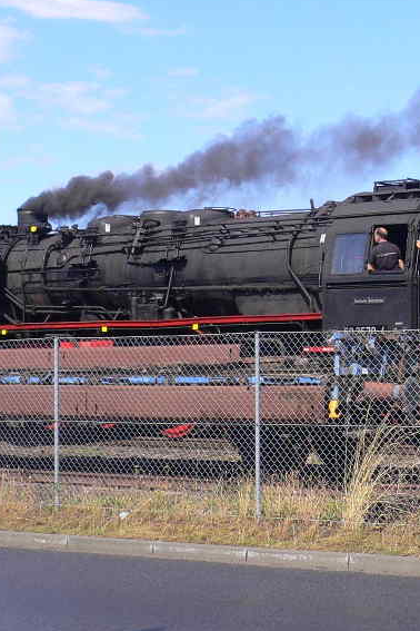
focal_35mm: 77
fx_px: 1347
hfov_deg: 17.1
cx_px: 479
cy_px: 279
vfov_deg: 26.3
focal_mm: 5.8
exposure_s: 1/320
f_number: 5.6
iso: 100
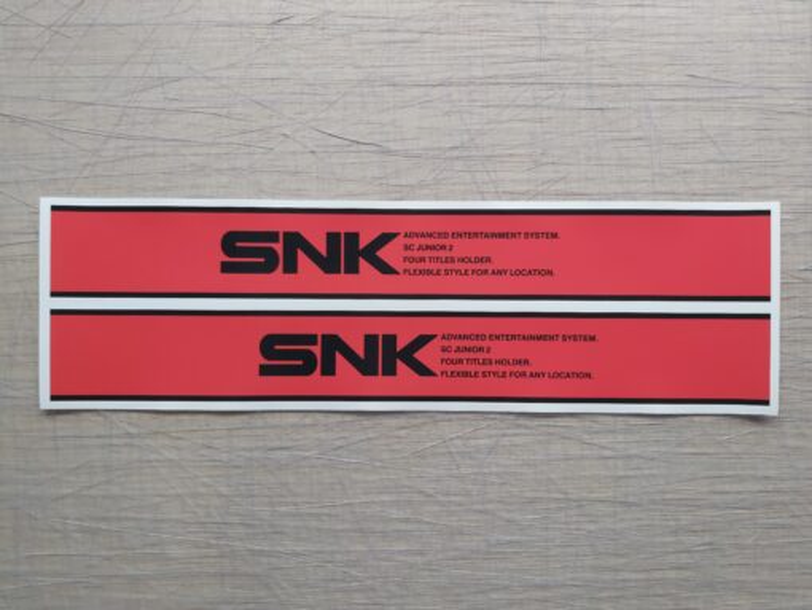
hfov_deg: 67.3
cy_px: 305
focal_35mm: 26
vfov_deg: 53.1
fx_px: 610
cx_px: 406
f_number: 1.7
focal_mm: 3.92
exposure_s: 1/50
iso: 100
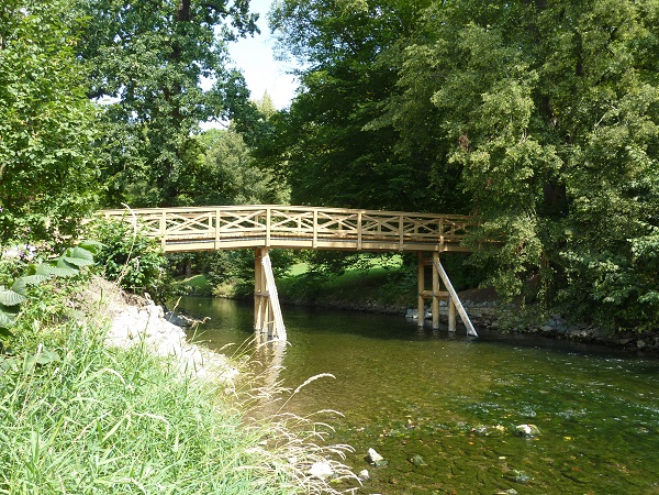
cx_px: 330
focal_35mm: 29
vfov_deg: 48.2
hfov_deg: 61.7
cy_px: 248
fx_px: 552
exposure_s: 1/200
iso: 80
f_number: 4
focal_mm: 4.7
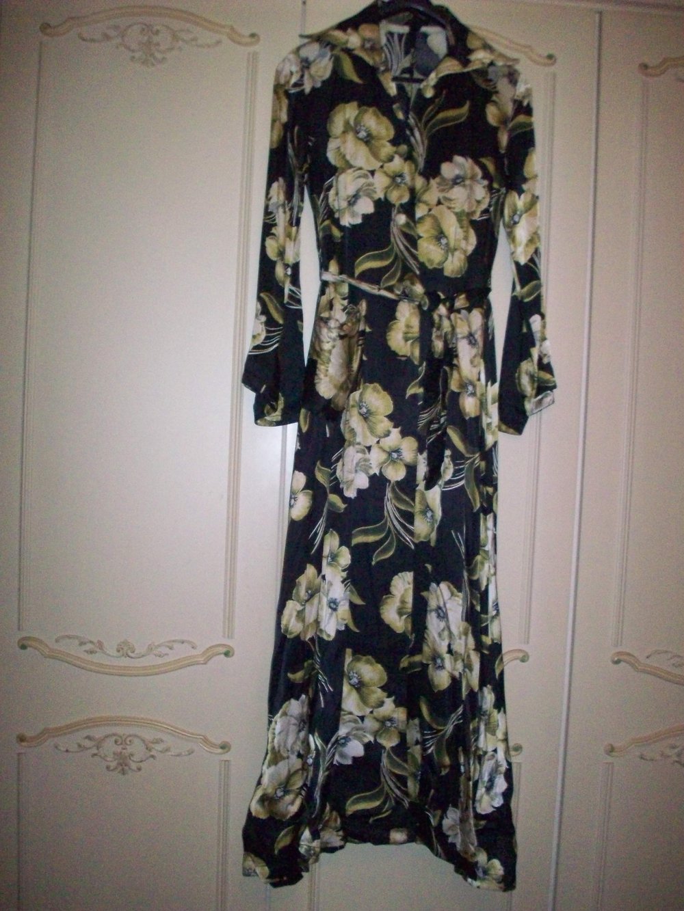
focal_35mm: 37
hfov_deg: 38.7
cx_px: 342
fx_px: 975
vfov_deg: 50.1
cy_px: 456
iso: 400
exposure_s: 1/128
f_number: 2.8
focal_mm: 6.2
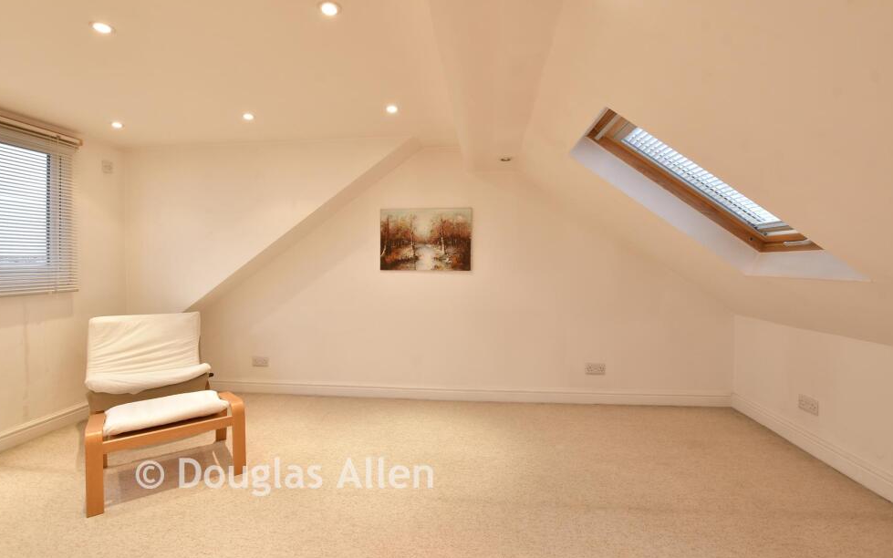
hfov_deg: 97.8
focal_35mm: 16
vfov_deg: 71.2
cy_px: 260
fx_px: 389
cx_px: 439
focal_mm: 10
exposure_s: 1/3
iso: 160
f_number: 8
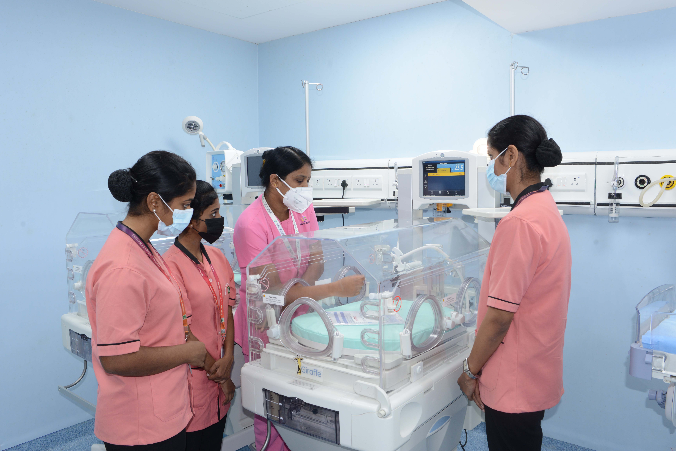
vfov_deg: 46.4
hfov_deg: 65.5
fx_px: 526
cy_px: 226
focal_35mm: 28
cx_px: 338
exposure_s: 1/20
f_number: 10
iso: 500
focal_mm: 28
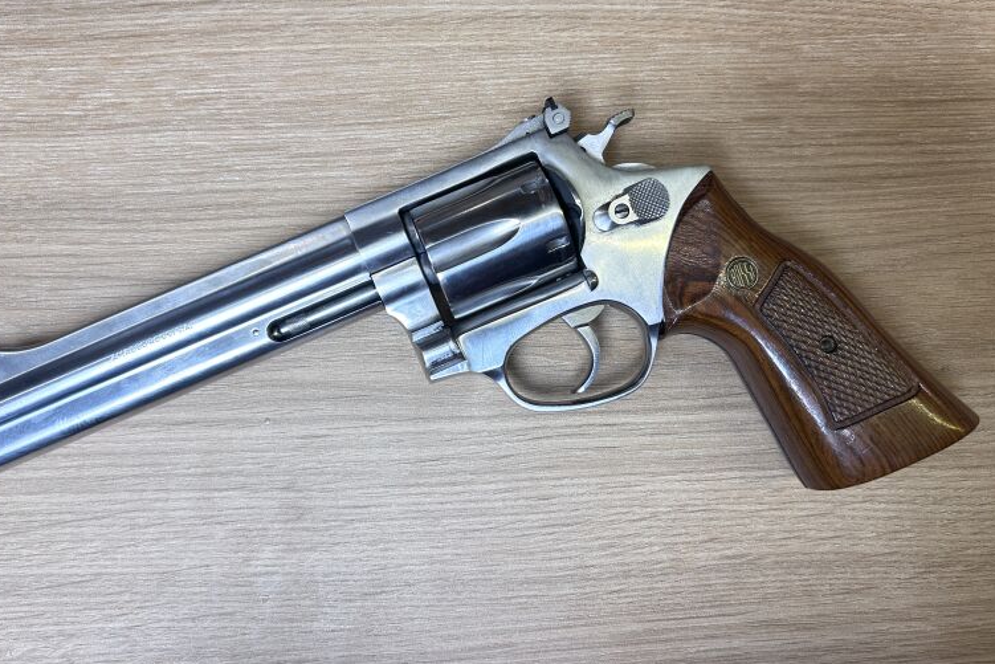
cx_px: 451
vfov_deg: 43.6
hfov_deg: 61.8
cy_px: 319
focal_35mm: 30
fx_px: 829
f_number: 1.5
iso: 80
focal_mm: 5.7
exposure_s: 1/50
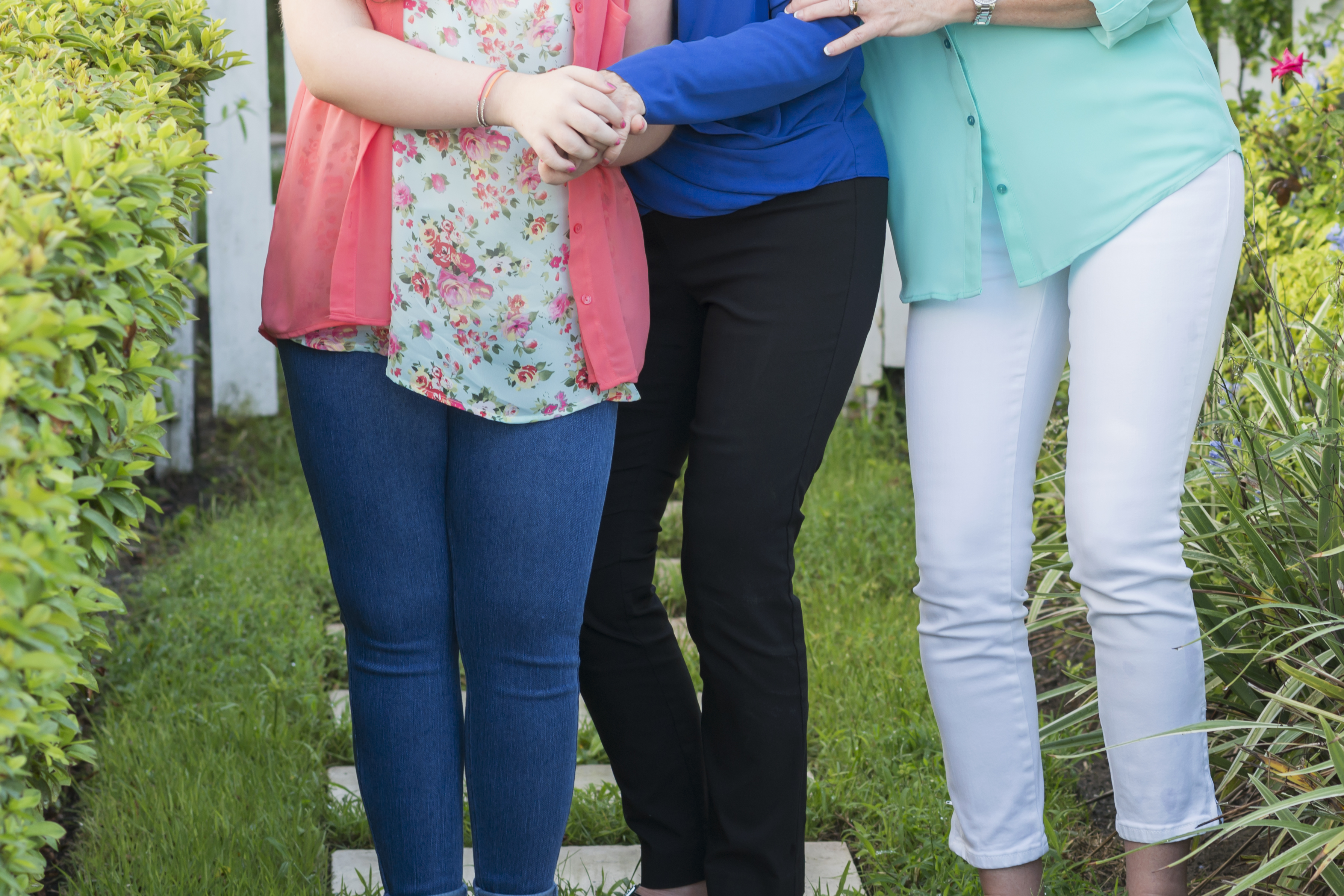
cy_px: 184
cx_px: 1141
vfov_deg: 7.8
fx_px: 6533
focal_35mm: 175
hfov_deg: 11.7
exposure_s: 1/200
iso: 200
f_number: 5
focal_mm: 85
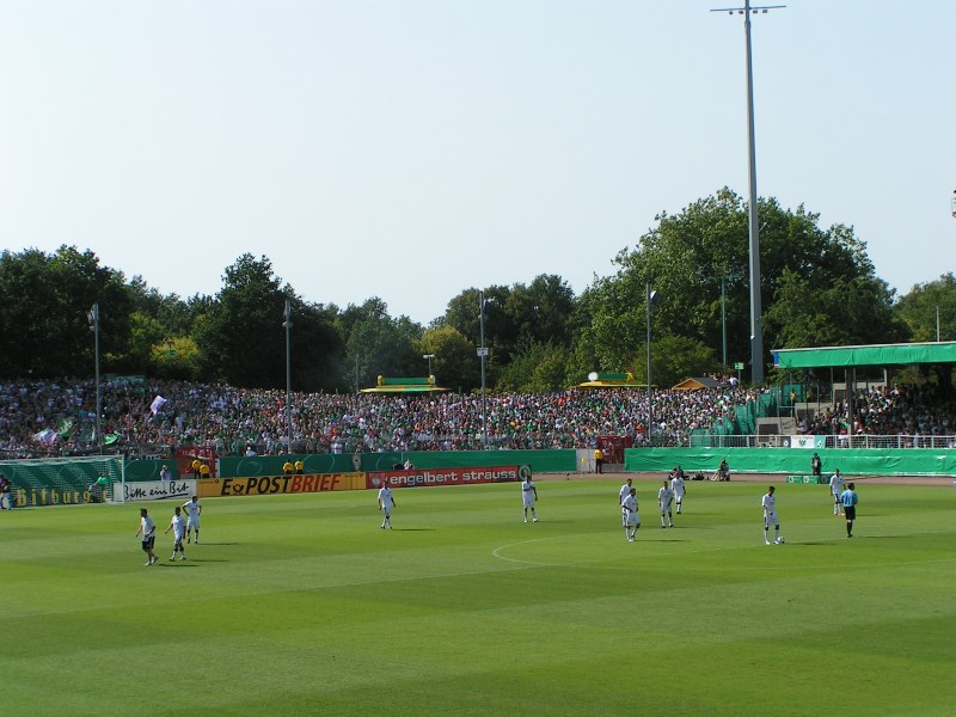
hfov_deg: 24.7
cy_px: 358
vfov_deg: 18.7
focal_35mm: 79
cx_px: 478
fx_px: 2182
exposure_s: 1/500
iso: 50
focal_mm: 12.1
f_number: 5
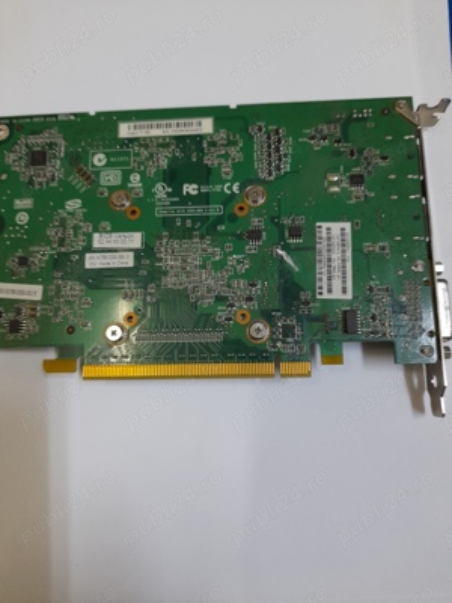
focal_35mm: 25
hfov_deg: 54.9
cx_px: 226
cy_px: 302
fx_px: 435
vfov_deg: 69.4
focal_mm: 4.6
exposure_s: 1/50
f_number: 2
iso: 250
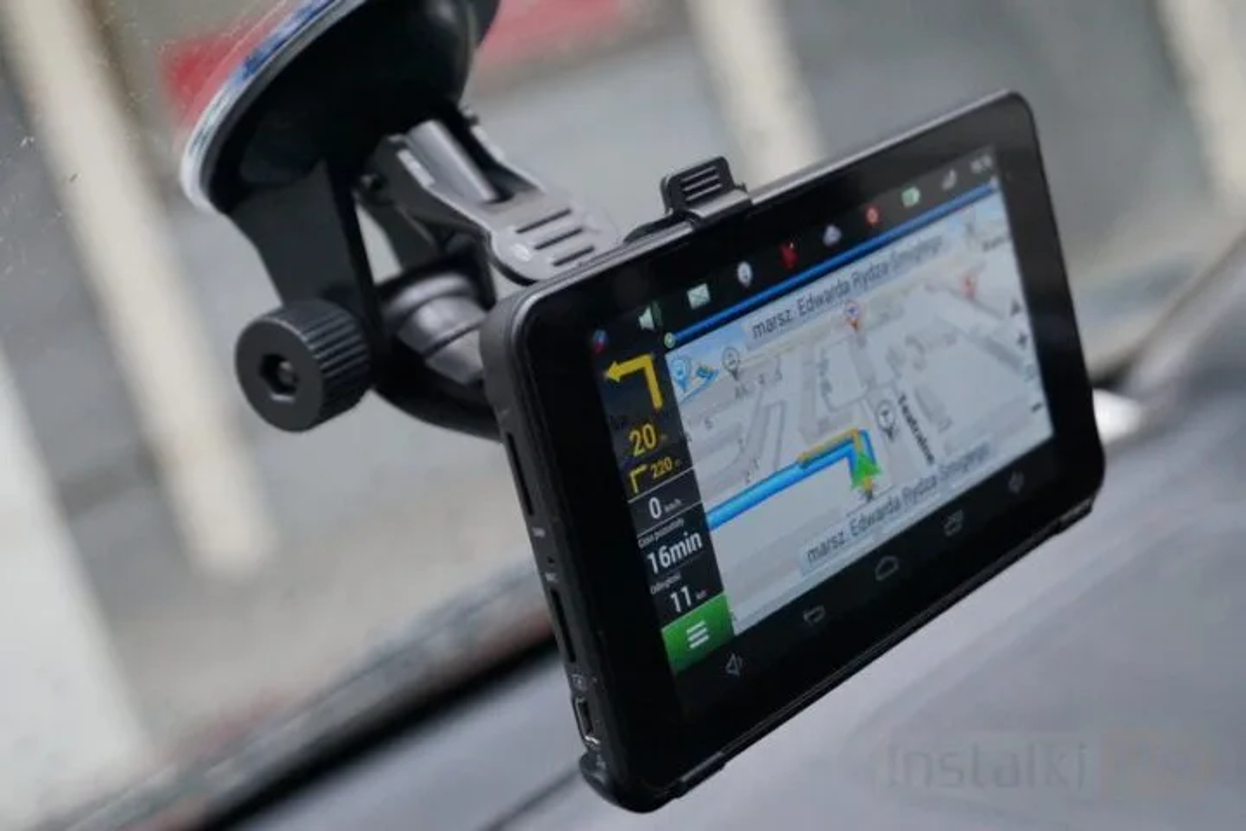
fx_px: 2596
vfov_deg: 18.2
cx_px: 623
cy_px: 416
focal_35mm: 75
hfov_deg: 27.0
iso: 3200
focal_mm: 50
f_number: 5.6
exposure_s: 1/125
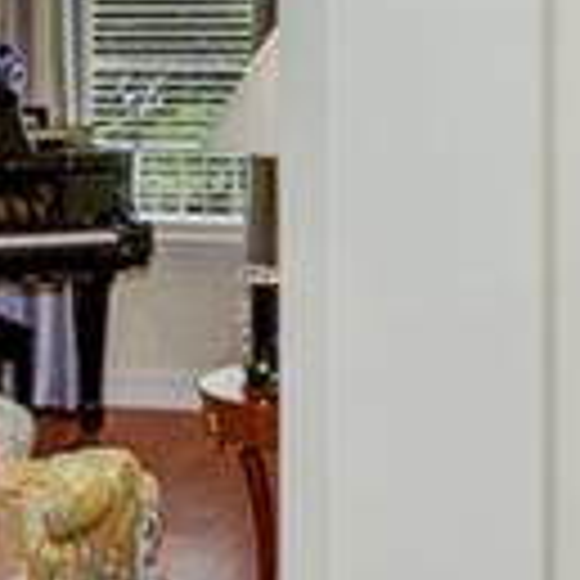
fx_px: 1915
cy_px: -52
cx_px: 315
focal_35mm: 101
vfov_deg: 16.7
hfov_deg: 17.2
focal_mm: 10
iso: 200
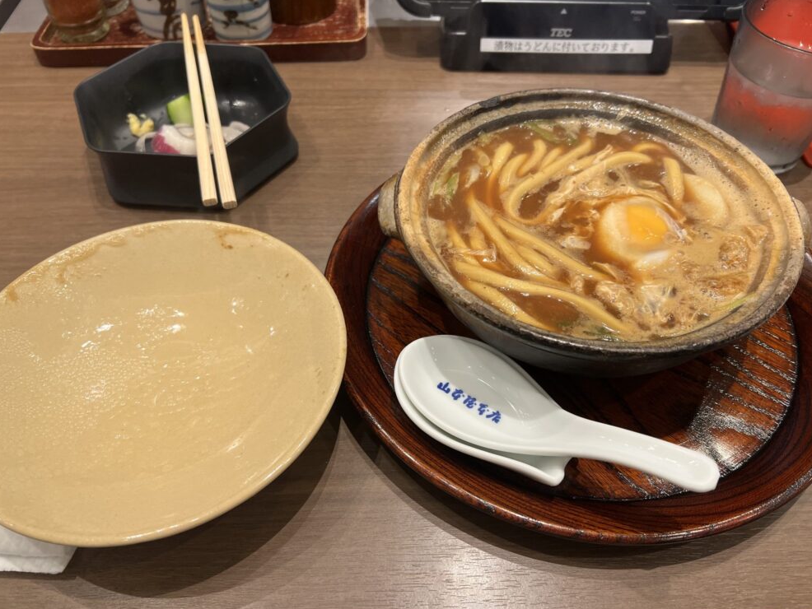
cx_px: 418
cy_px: 314
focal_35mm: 27
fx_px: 634
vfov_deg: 51.4
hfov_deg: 65.3
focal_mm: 5.7
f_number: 1.5
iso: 125
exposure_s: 1/121
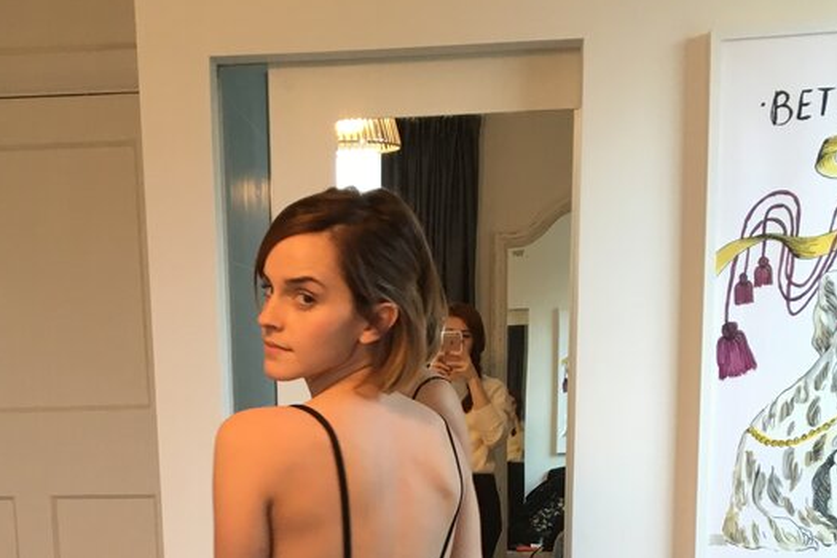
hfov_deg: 32.2
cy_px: 714
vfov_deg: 20.2
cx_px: 295
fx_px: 1441
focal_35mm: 62
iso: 64
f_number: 2.2
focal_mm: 4.15
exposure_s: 1/33
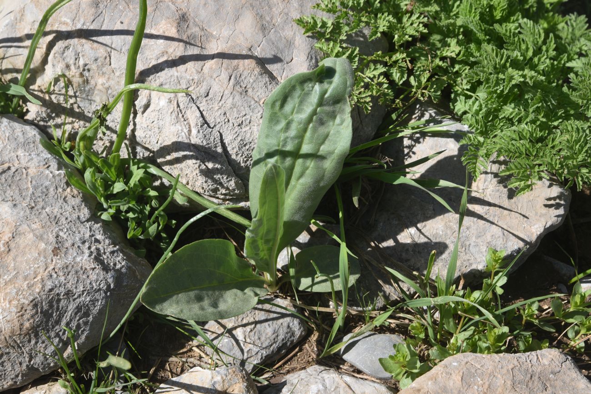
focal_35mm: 70
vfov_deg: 19.5
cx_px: 296
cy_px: 197
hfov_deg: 28.8
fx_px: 1149
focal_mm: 70
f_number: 13
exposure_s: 1/125
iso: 160
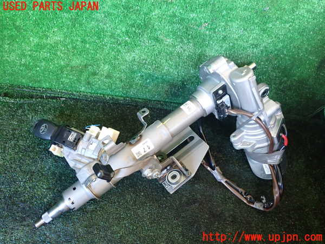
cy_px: 122
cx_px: 162
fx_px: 282
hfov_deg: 60.0
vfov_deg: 46.8
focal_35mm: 30
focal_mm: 5.4
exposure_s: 1/30
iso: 500
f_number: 2.3
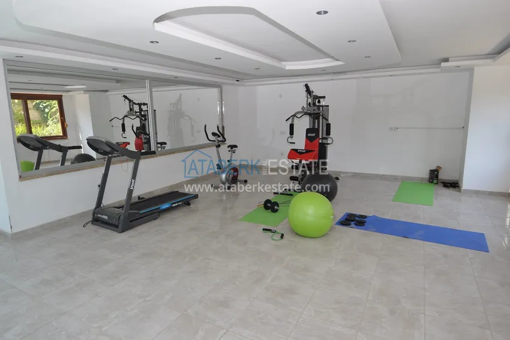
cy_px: 170
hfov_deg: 81.2
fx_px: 297
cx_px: 255
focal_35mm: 21
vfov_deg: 59.5
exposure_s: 1/125
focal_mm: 14
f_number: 5.6
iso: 220
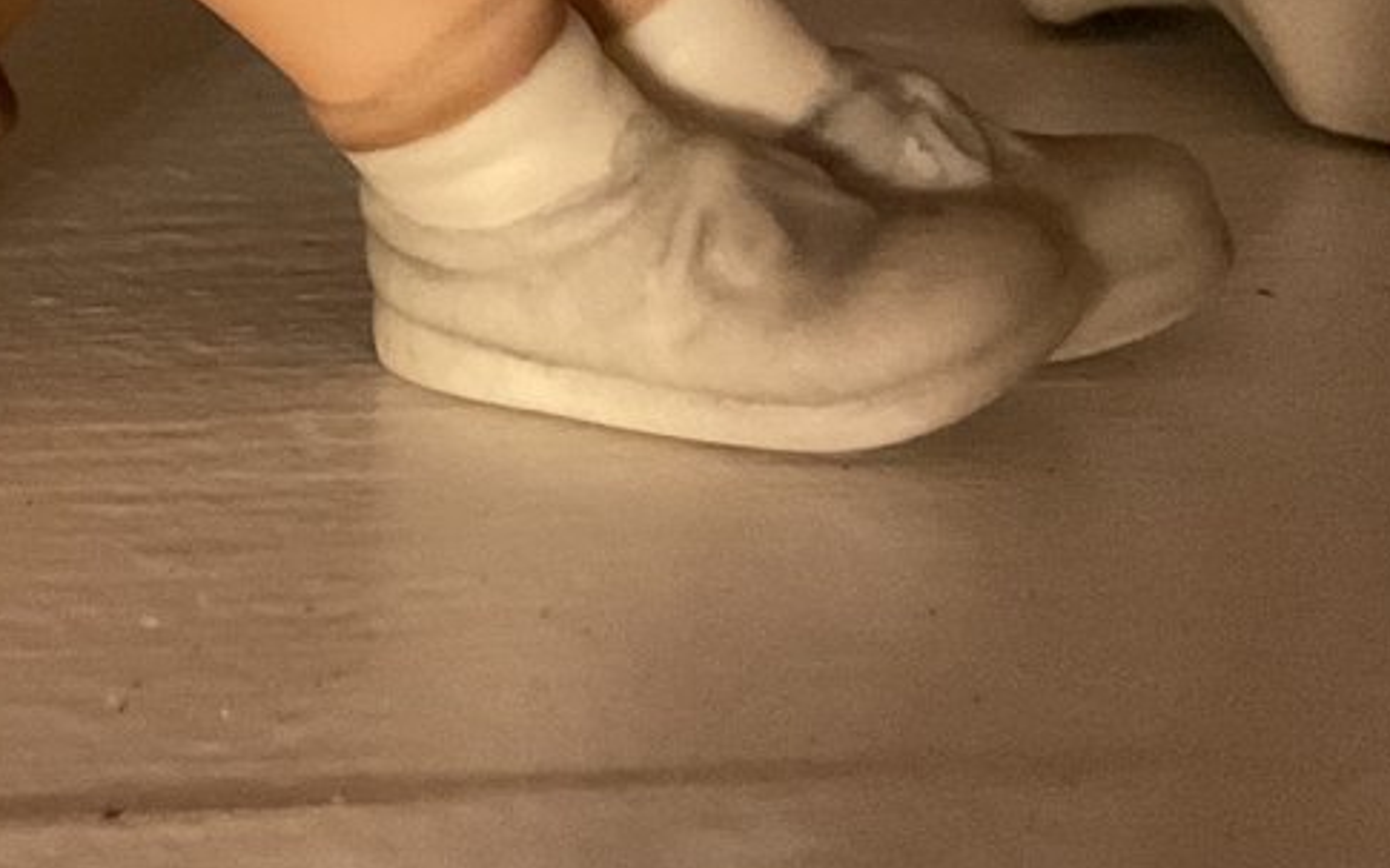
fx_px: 3636
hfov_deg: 21.0
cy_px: -551
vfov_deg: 12.7
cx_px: 21
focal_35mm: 96
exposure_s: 1/30
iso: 400
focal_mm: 3
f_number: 1.8
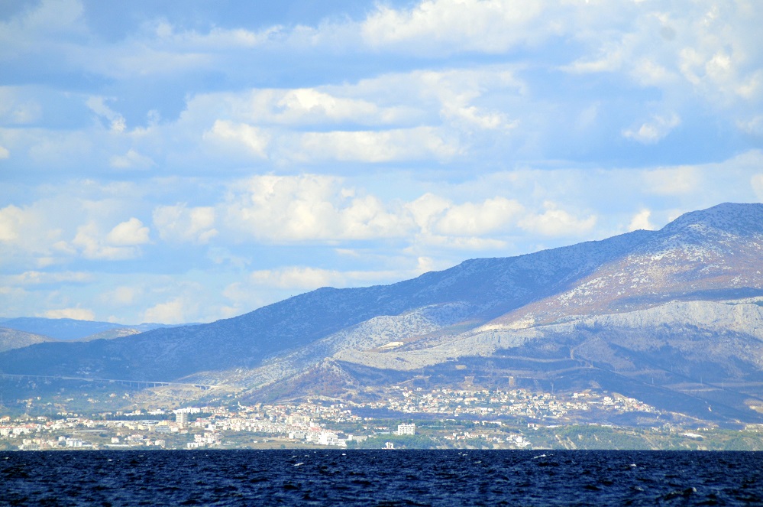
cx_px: 382
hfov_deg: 6.9
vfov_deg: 4.6
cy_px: 254
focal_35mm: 300
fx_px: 6349
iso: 320
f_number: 5
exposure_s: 1/2000
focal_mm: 200
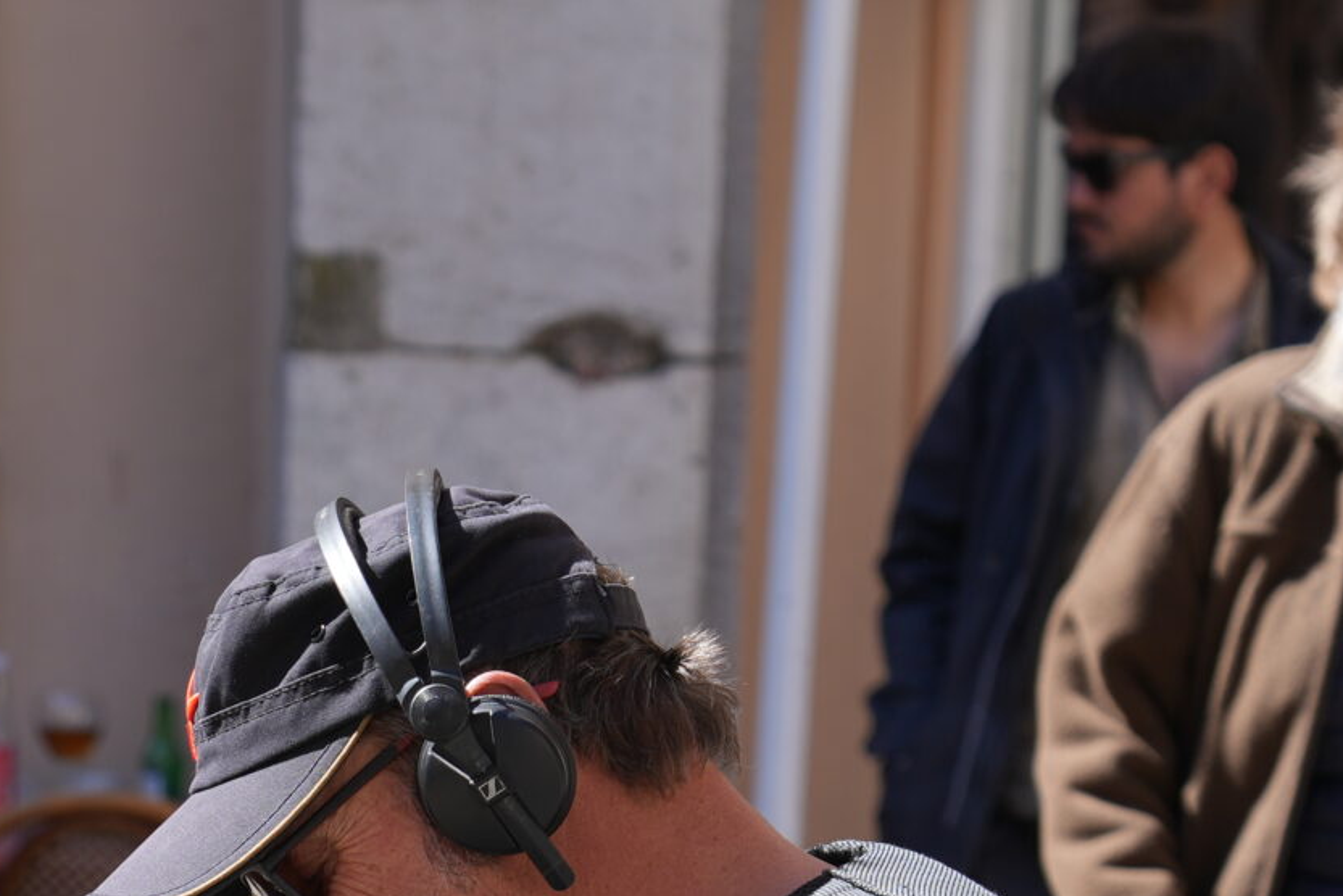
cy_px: 1322
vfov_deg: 5.3
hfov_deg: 8.0
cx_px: -76
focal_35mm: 255
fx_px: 9516
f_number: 5.6
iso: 100
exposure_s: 1/200
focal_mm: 83
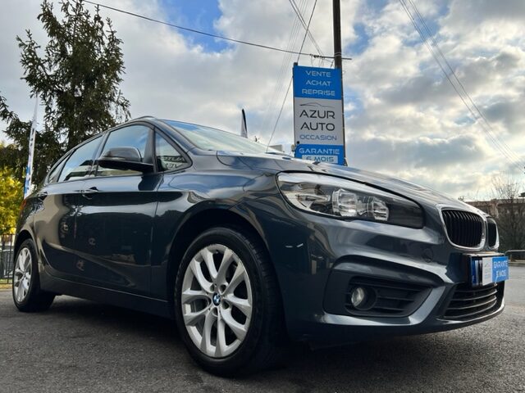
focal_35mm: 26
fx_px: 394
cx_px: 262
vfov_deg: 53.1
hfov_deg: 67.3
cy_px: 196
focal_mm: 5.7
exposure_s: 1/2632
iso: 50
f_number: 1.5
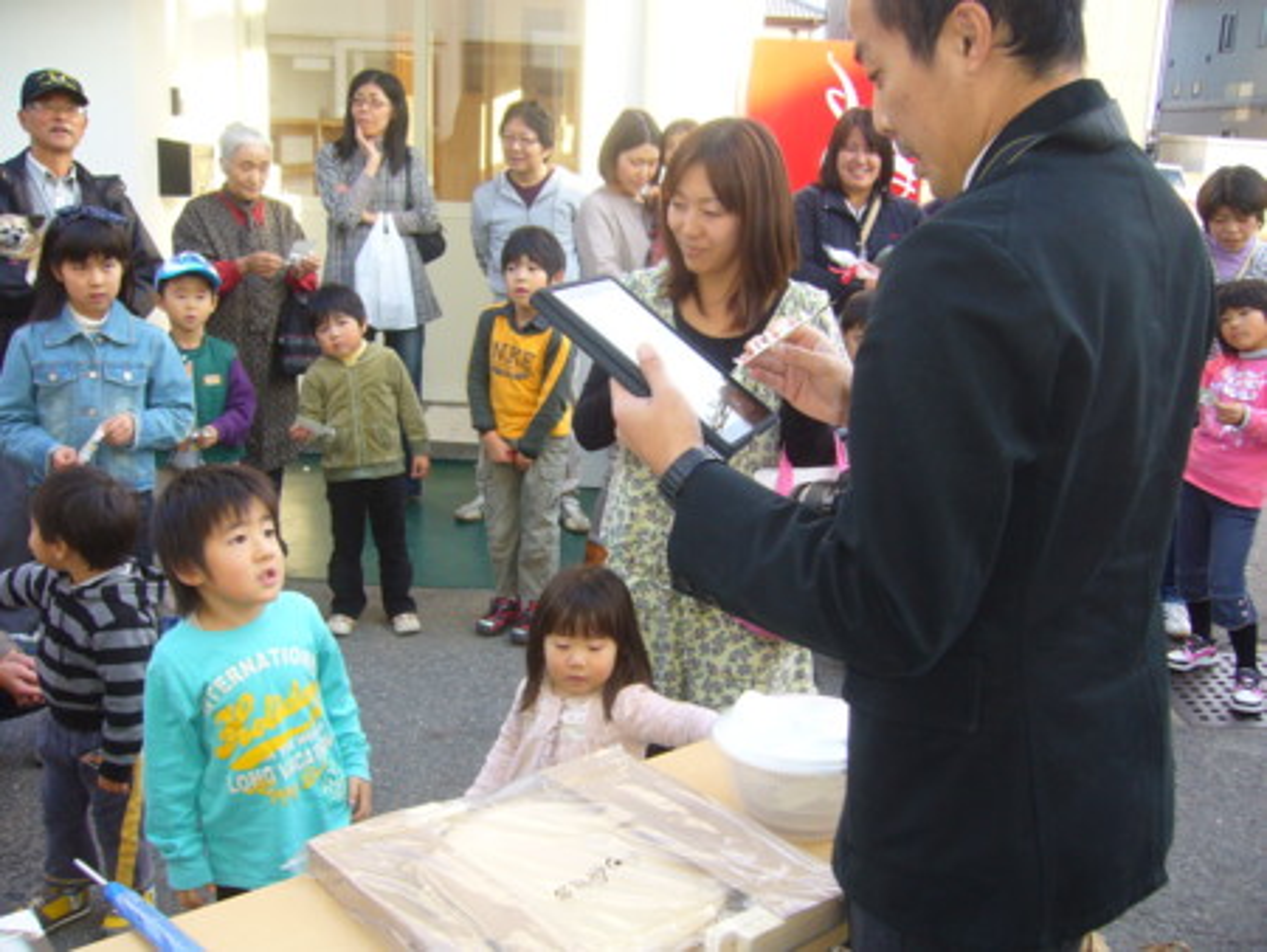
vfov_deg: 40.7
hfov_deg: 52.6
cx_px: 634
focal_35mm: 35
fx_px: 1282
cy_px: 476
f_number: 2.8
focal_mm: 5.8
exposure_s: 1/60
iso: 80
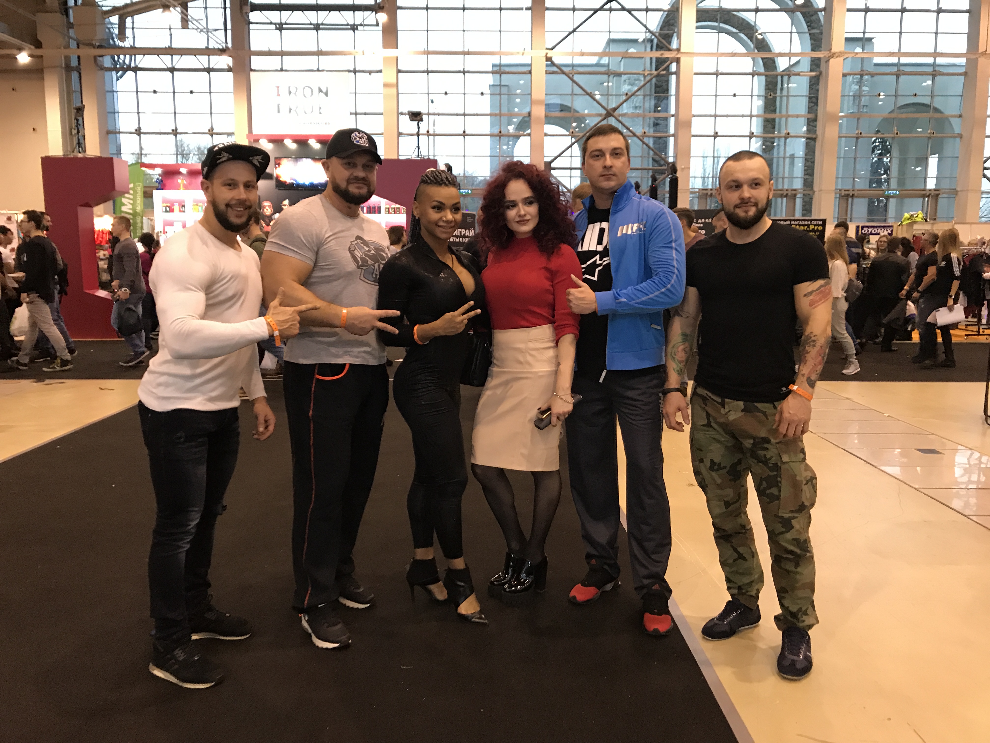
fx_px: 801
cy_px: 372
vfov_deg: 49.7
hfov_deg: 63.4
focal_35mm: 28
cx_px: 495
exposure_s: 1/17
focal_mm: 3.99
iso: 80
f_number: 1.8
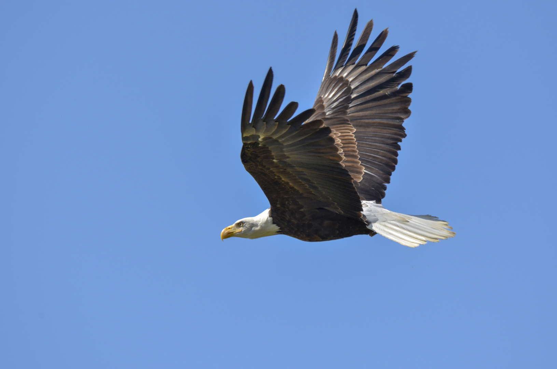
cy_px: 184
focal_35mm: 900
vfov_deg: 1.5
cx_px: 278
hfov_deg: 2.3
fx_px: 13895
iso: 560
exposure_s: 1/1250
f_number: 10
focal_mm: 600
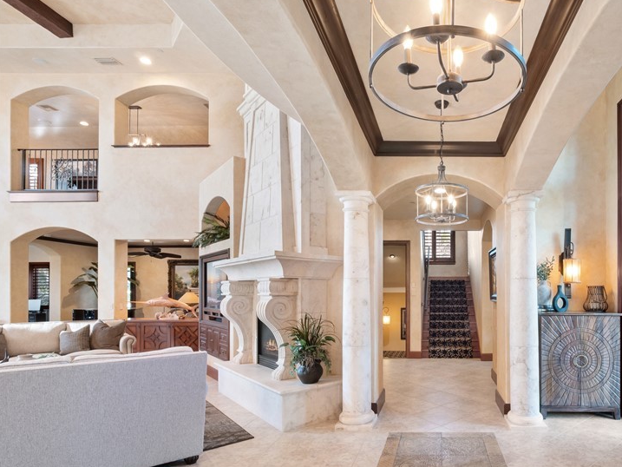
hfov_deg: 77.5
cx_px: 442
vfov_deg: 64.9
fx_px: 359
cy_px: 295
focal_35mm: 20
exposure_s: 1/3
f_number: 7.1
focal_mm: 7
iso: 200
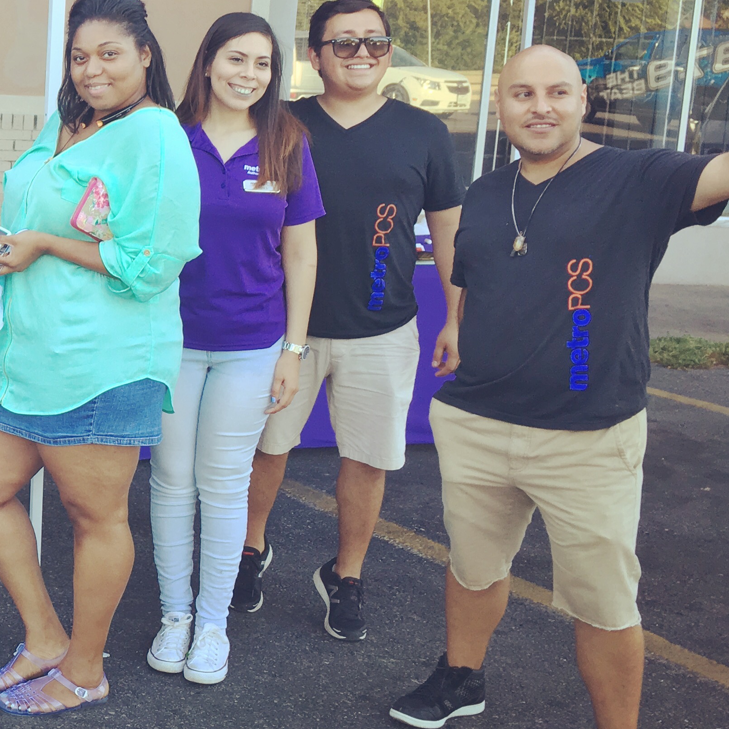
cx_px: -180
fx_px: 1525
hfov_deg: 24.1
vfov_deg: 26.7
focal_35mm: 64
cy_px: 245
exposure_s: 1/120
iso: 32
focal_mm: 4.15
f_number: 2.2
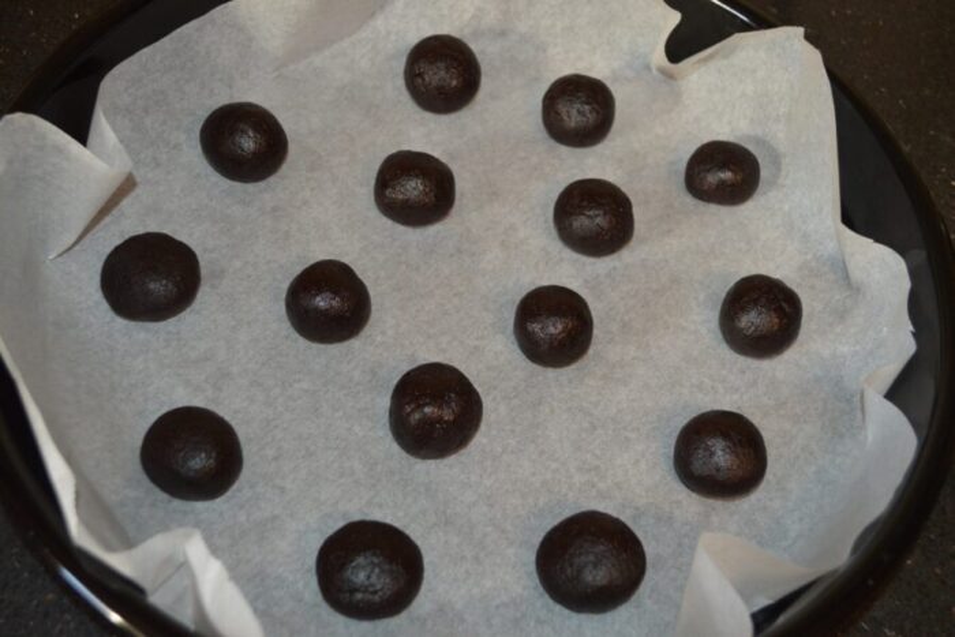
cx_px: 478
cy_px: 318
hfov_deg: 43.6
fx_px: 1194
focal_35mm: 45
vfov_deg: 29.9
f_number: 4.5
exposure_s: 1/60
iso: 1000
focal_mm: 30
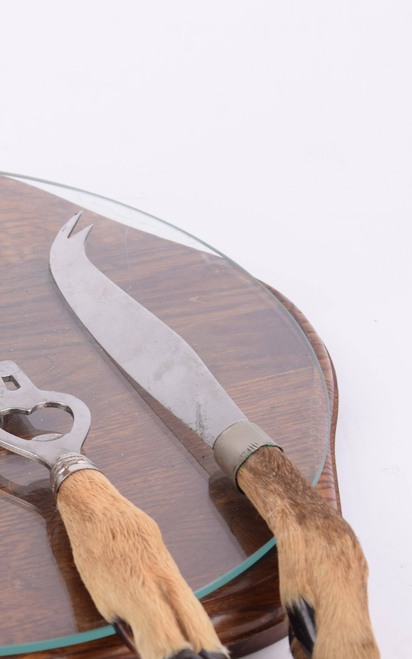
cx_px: -34
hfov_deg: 8.1
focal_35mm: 160
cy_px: 385
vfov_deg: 13.1
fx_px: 2874
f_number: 8
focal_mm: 50
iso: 100
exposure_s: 1/125
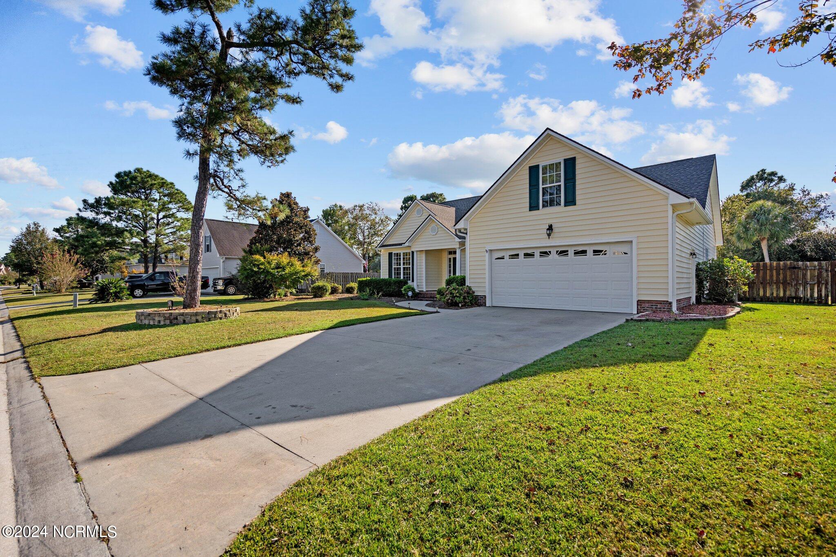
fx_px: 371
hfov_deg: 96.7
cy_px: 278
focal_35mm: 16
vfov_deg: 73.7
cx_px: 418
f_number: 4
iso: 200
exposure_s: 1/1600
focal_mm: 16
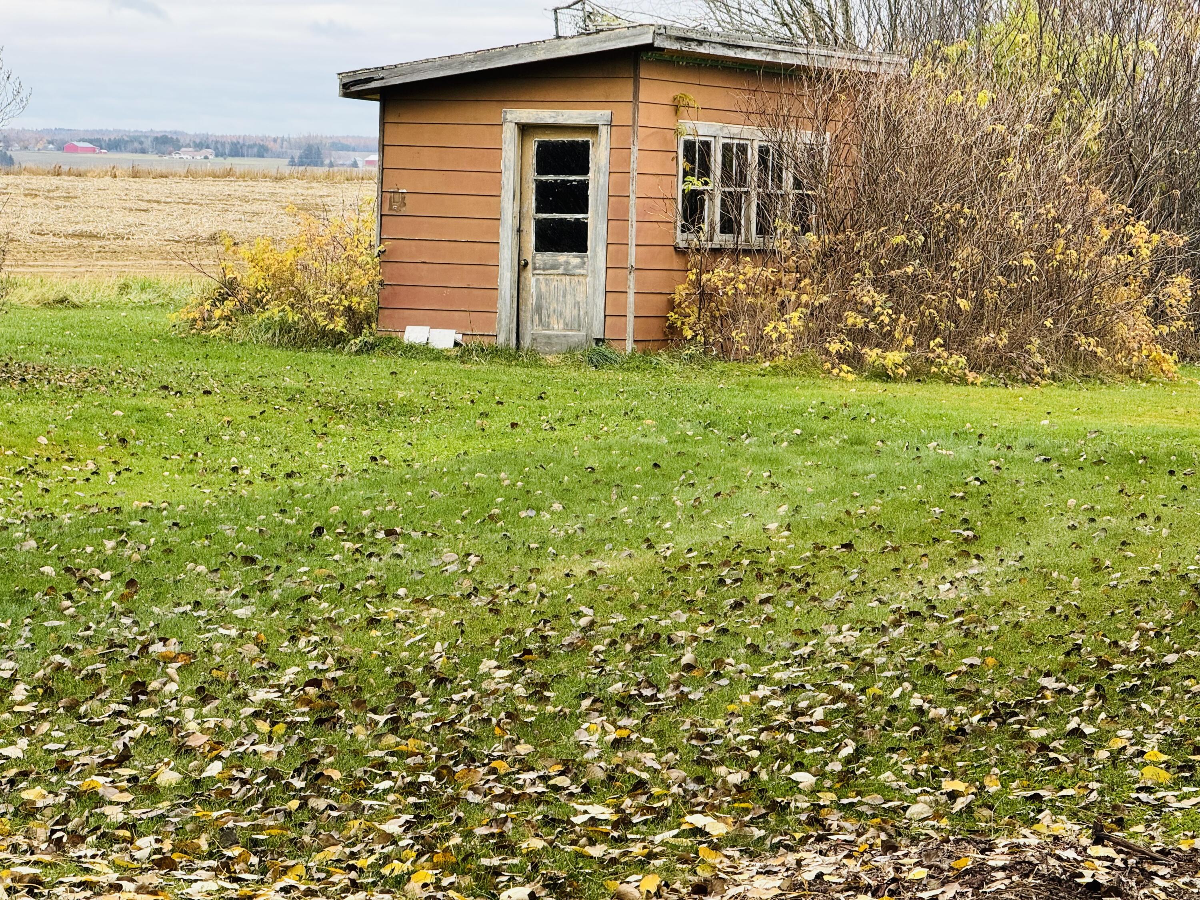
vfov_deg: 12.3
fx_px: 4160
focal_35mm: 120
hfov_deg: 16.4
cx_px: 600
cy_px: 450
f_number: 2.8
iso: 50
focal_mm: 15.66
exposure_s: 1/161
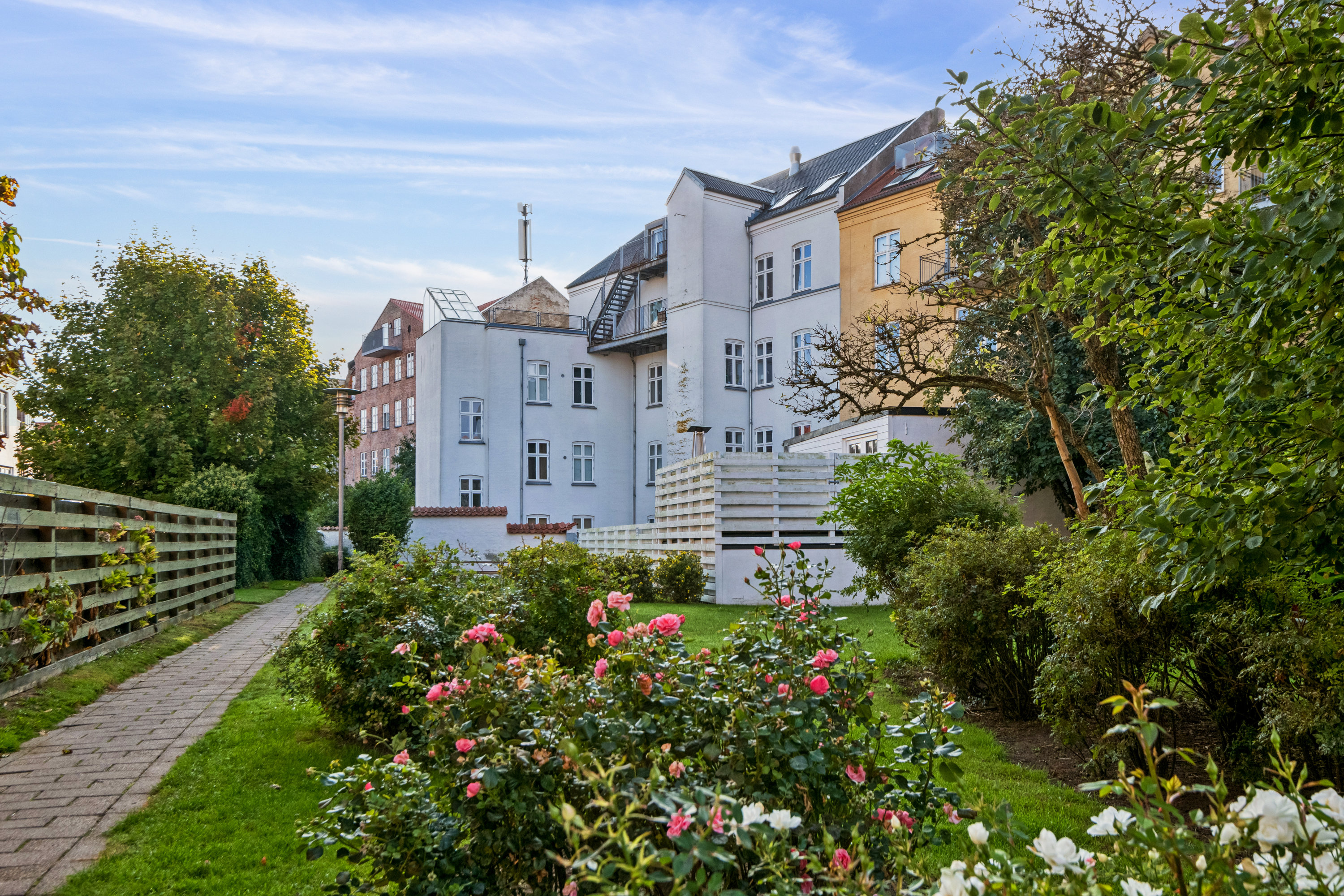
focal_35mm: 28
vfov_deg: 46.4
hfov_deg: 65.5
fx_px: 1045
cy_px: 448
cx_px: 672
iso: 800
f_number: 11
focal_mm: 28
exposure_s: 1/250
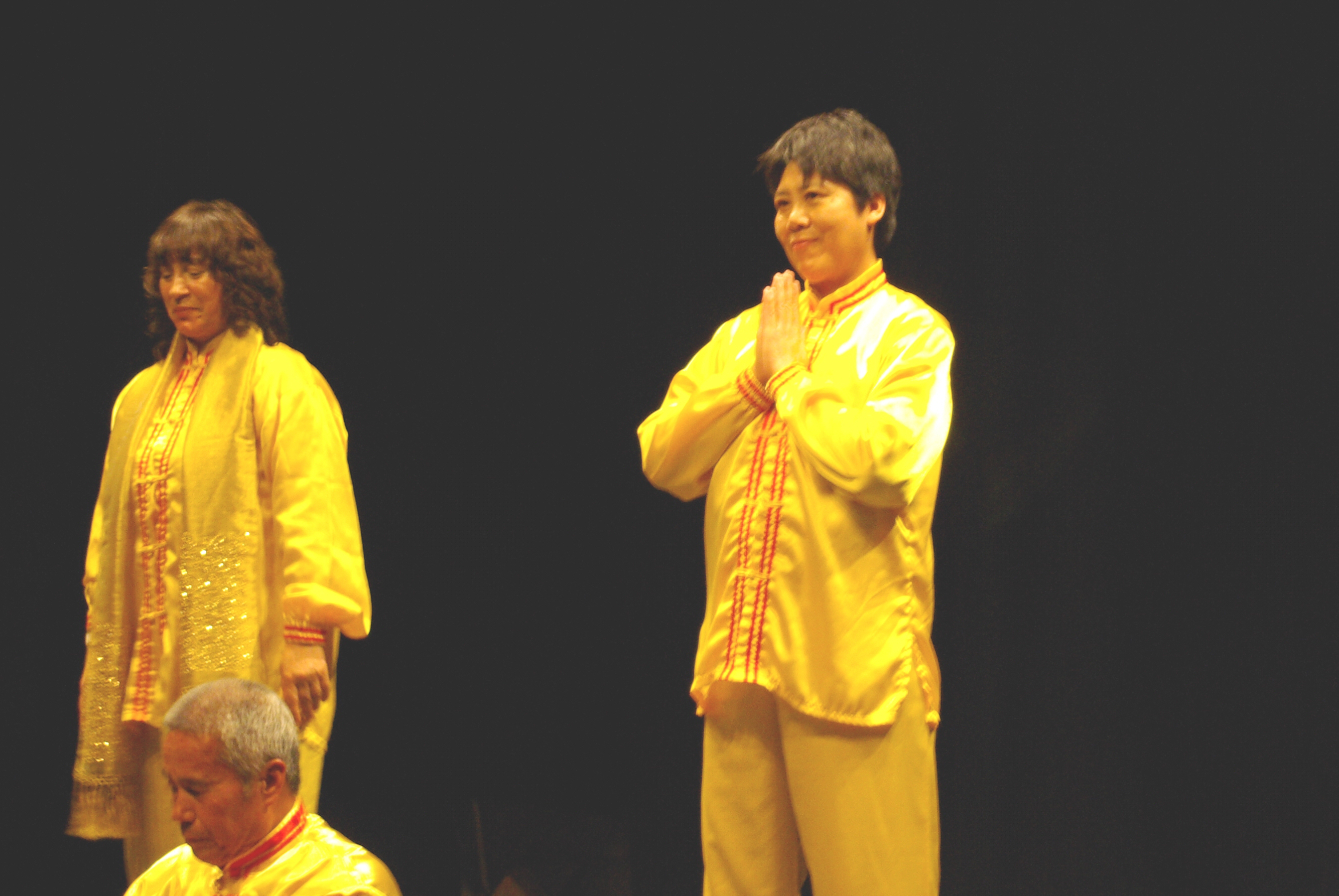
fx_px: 4458
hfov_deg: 17.1
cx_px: 857
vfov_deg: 11.5
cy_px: 386
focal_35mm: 120
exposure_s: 1/8
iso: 800
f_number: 5.6
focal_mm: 55
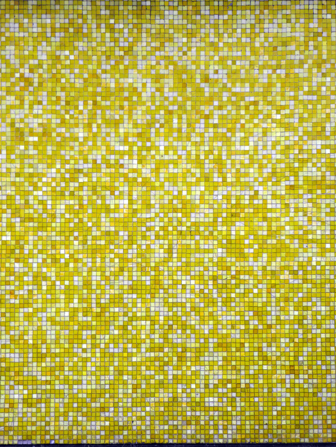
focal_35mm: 69
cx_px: 168
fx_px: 893
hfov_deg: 21.3
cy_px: 224
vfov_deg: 28.2
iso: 100
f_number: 4.4
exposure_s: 1/400
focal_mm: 11.7
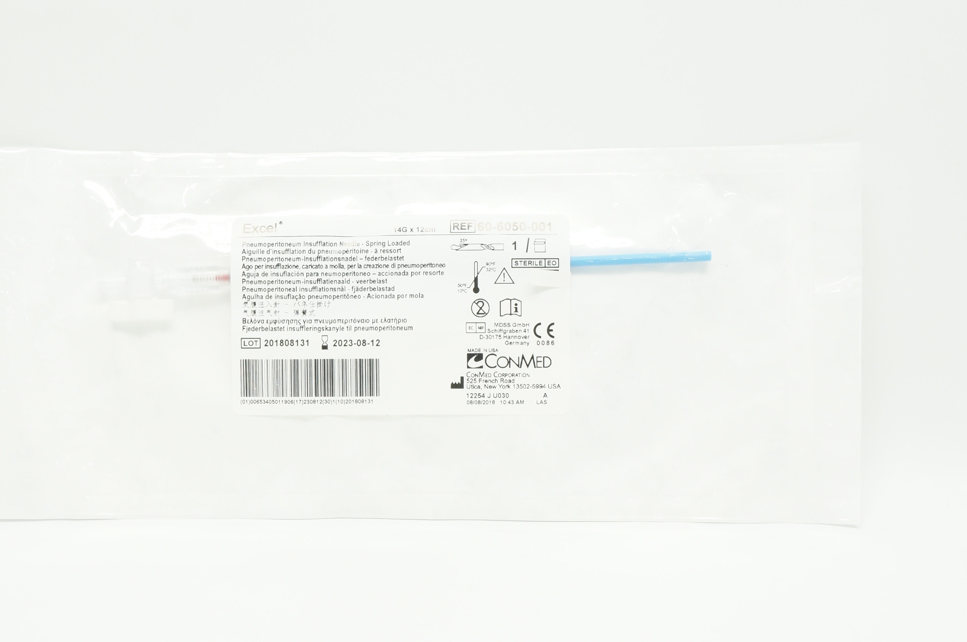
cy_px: 337
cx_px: 411
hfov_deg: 27.7
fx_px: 1959
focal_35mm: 73
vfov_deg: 18.6
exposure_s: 1/20
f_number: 9
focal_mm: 36
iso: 400
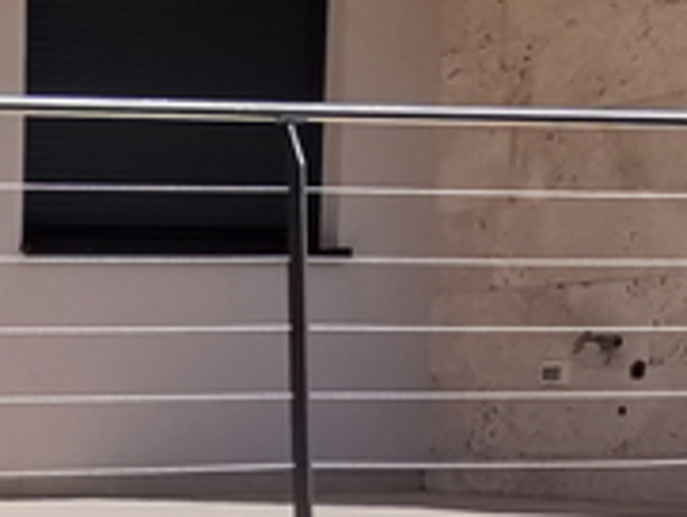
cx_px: -744
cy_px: 612
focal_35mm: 106
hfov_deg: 14.7
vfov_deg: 13.6
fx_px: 2105
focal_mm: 2.35
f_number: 2.2
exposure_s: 1/1202
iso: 50
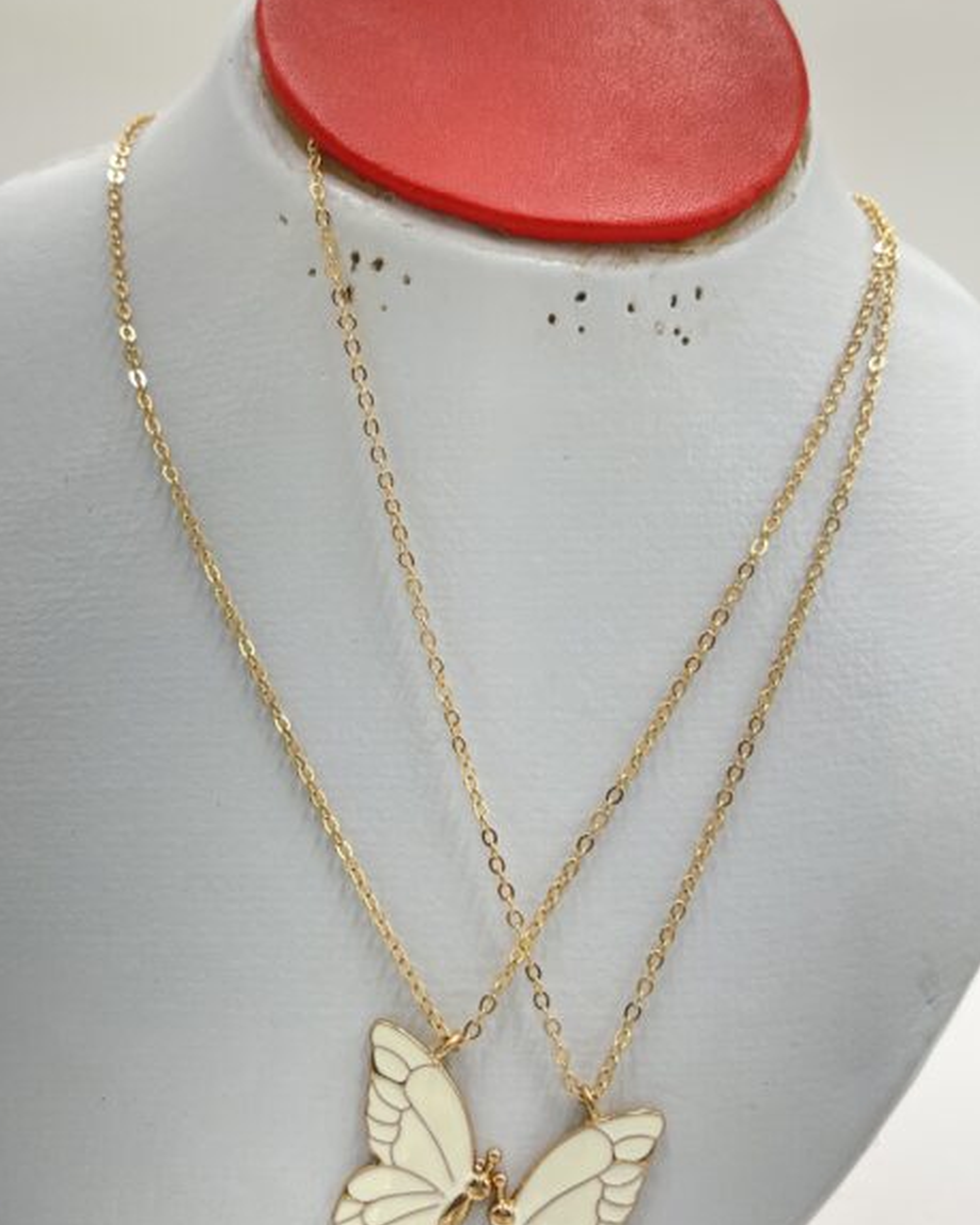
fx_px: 1233
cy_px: 687
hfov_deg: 43.2
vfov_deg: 52.7
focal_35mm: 34
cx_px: 401
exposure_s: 1/121
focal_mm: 5.1
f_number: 1.6
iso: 50
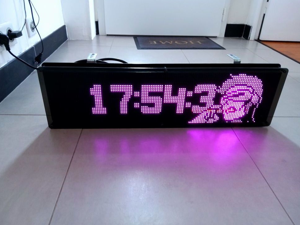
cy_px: 115
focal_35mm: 27
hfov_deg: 65.3
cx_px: 145
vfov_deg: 51.3
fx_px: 234
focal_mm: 3.08
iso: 320
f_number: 2
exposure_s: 1/25
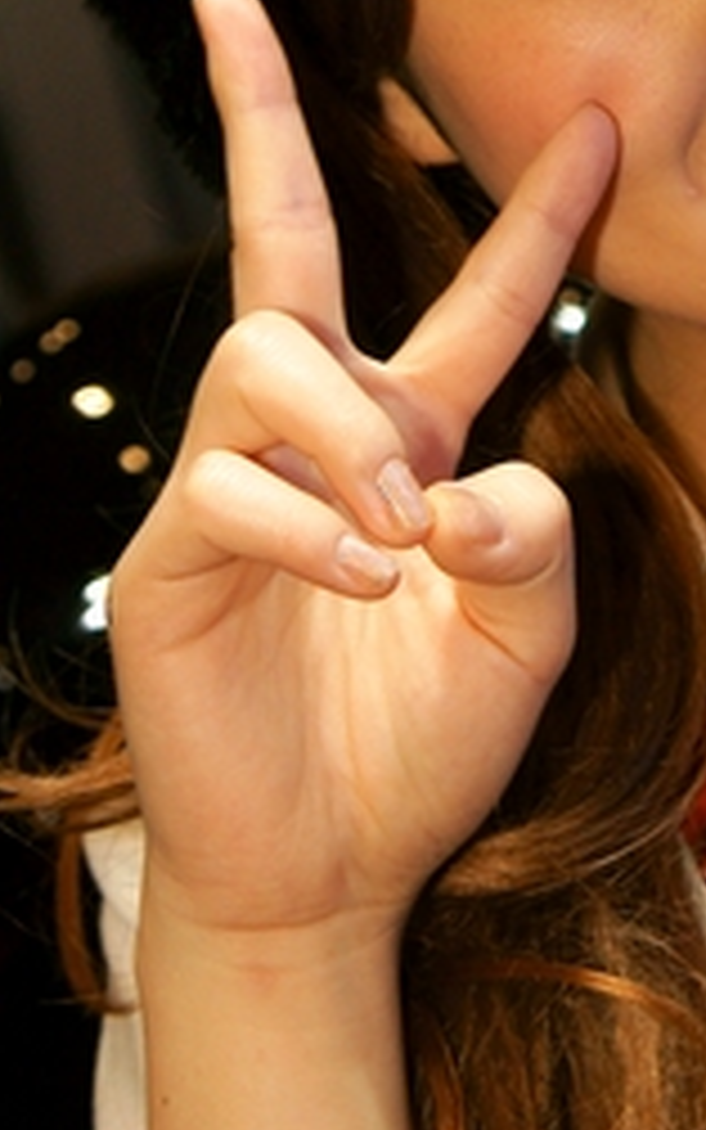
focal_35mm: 175
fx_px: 5394
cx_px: 872
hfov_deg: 7.4
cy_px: 131
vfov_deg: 11.9
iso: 200
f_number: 5.6
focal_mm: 45
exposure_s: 1/80
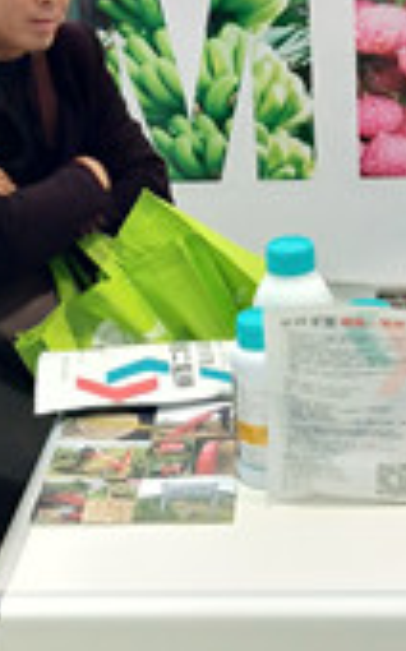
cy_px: 249
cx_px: 192
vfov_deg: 23.0
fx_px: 1596
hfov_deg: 14.5
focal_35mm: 90
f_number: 1.8
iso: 252
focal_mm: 3.95
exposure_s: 1/100
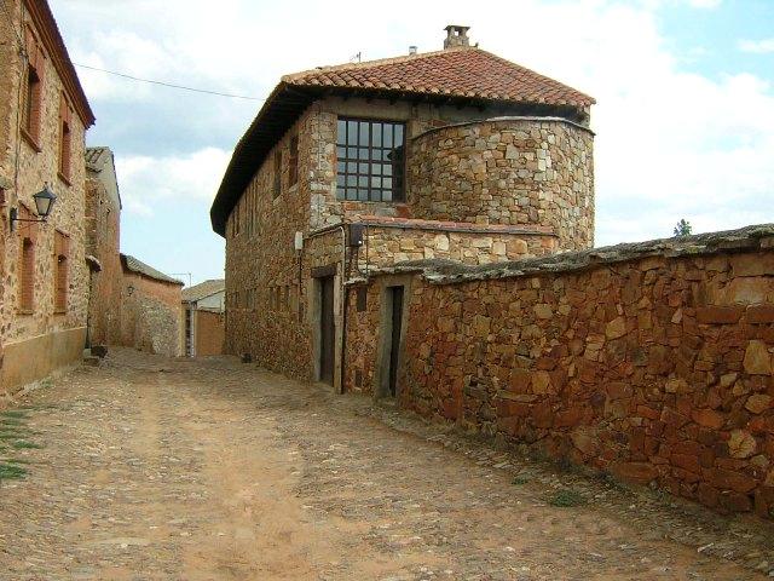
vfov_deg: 39.7
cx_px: 387
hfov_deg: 51.4
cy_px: 290
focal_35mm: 36
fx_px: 805
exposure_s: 1/198
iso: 100
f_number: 5.2
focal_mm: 4.7
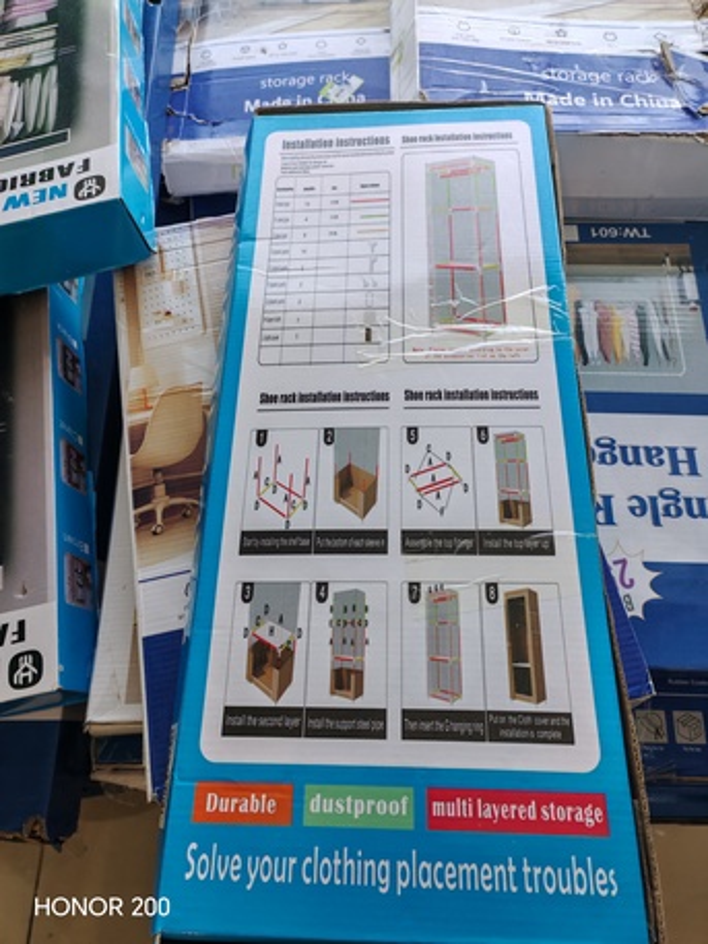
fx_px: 736
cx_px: 354
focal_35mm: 27
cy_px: 472
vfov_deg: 65.3
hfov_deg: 51.4
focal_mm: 5.52
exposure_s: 1/130
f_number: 1.95
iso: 50
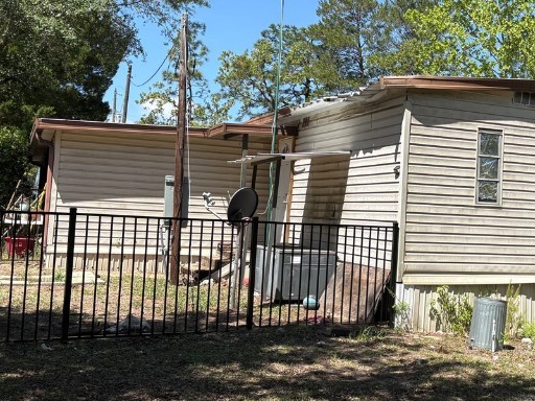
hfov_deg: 35.0
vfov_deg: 28.0
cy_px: 175
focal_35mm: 52
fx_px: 804
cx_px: 466
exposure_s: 1/2141
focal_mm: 5.96
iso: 50
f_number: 1.6
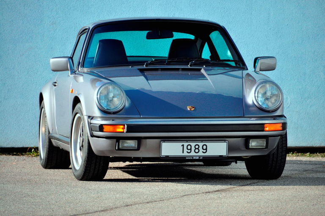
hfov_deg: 5.7
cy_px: 108
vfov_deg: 3.8
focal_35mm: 360
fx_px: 3246
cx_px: 162
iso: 500
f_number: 6.3
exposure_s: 1/400
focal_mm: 240
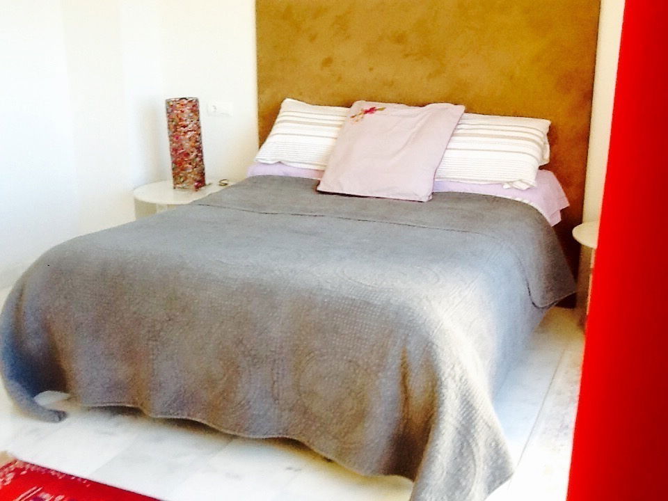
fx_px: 849
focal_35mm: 44
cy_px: 250
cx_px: 334
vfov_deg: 32.9
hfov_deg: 42.9
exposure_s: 1/40
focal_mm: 2.03
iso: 40
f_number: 2.4
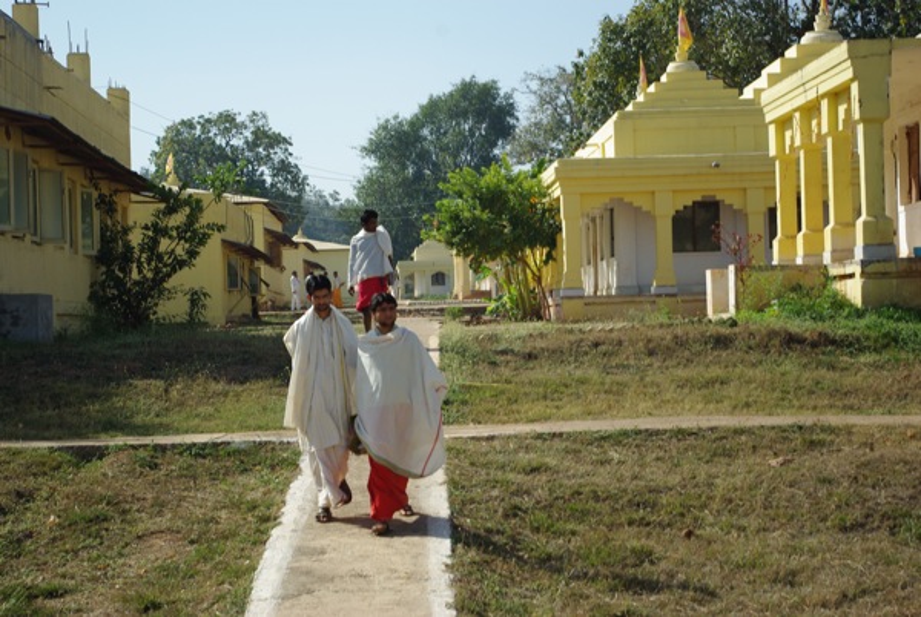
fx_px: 2101
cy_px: 308
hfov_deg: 24.7
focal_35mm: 82
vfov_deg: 16.7
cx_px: 460
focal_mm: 55
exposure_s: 1/350
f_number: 6.7
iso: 100
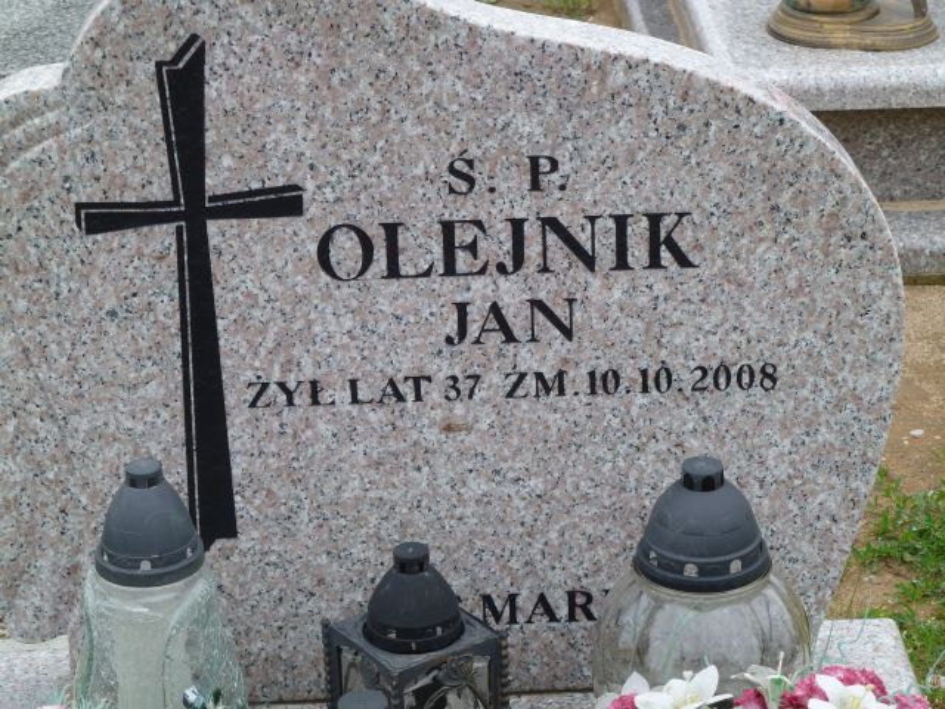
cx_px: 472
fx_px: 2839
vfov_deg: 14.2
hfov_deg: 18.9
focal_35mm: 104
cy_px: 354
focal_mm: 17
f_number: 4.3
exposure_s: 1/125
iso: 80
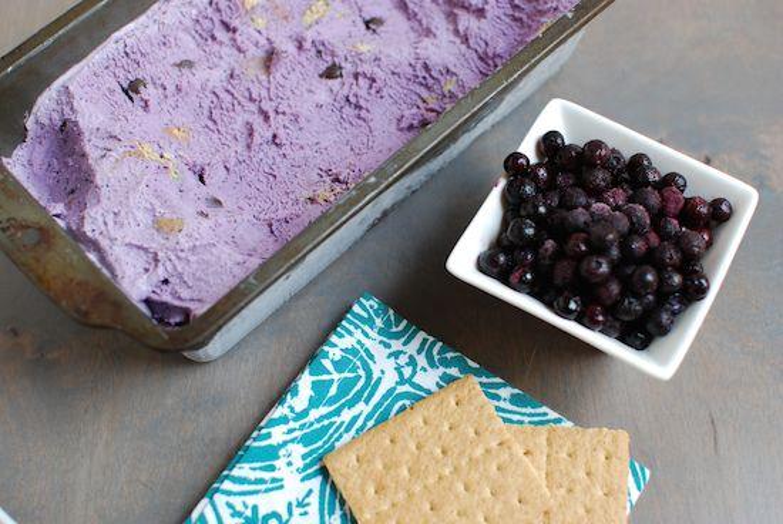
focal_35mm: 52
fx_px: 1143
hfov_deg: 37.8
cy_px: 262
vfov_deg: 25.8
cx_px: 392
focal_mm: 35
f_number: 3.5
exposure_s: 1/125
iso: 200
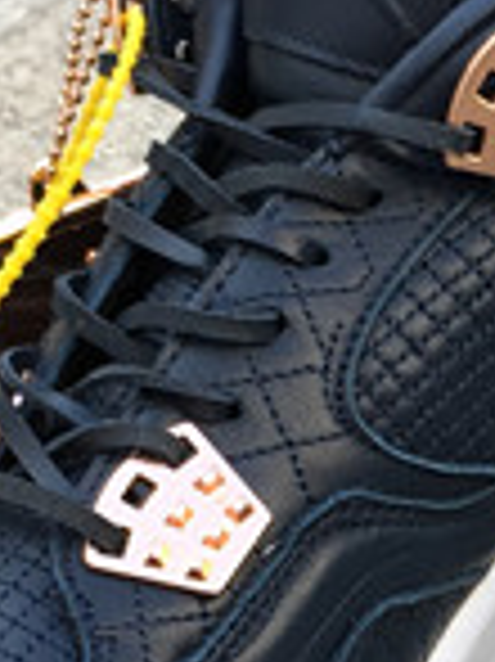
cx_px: 850
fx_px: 3017
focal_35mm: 158
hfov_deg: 9.0
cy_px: 797
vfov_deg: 12.2
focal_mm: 4.15
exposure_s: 1/125
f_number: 2.2
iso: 25
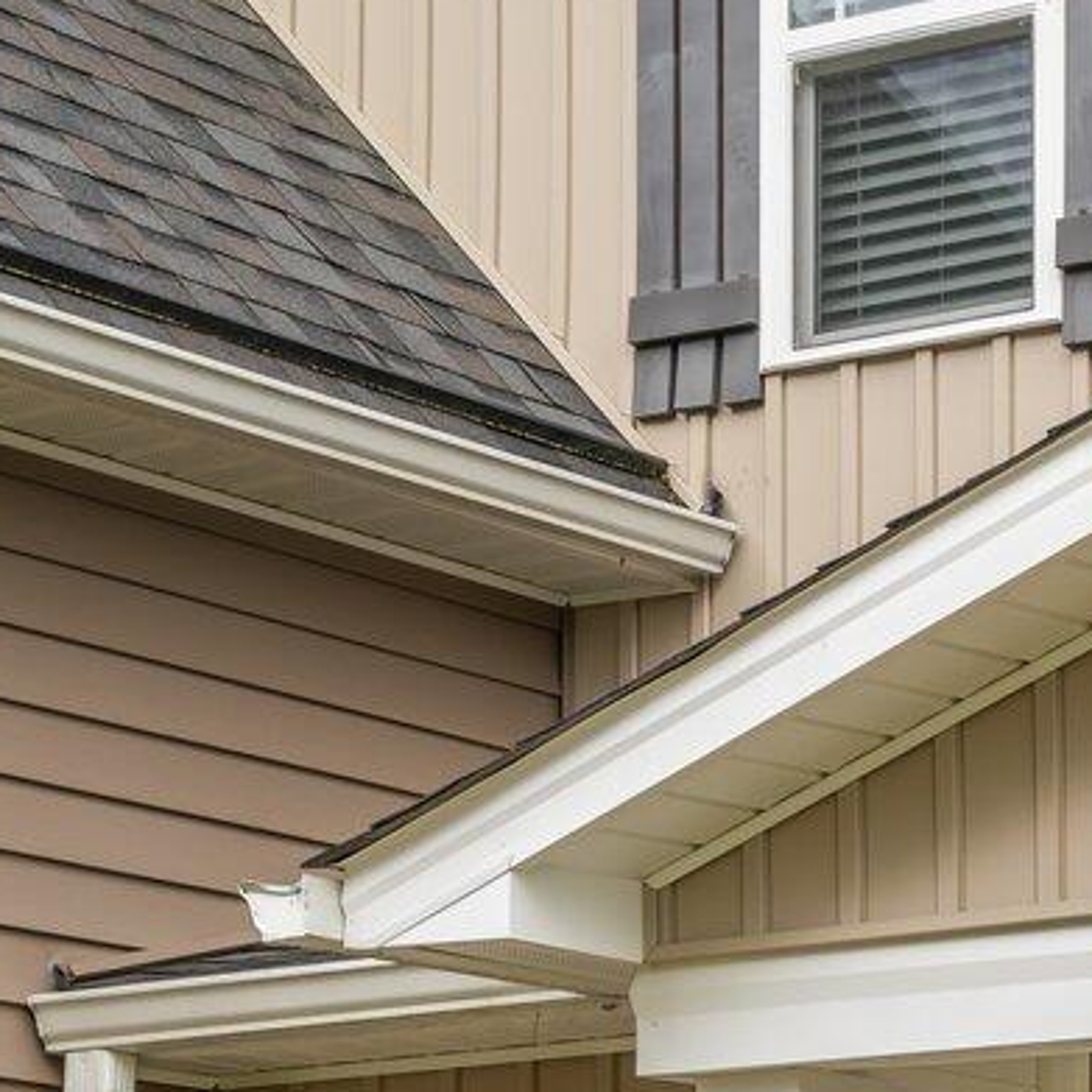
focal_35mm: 140
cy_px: 1754
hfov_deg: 11.5
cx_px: 1980
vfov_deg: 11.8
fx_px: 5005
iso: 250
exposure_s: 1/80
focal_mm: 31.5
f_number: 8
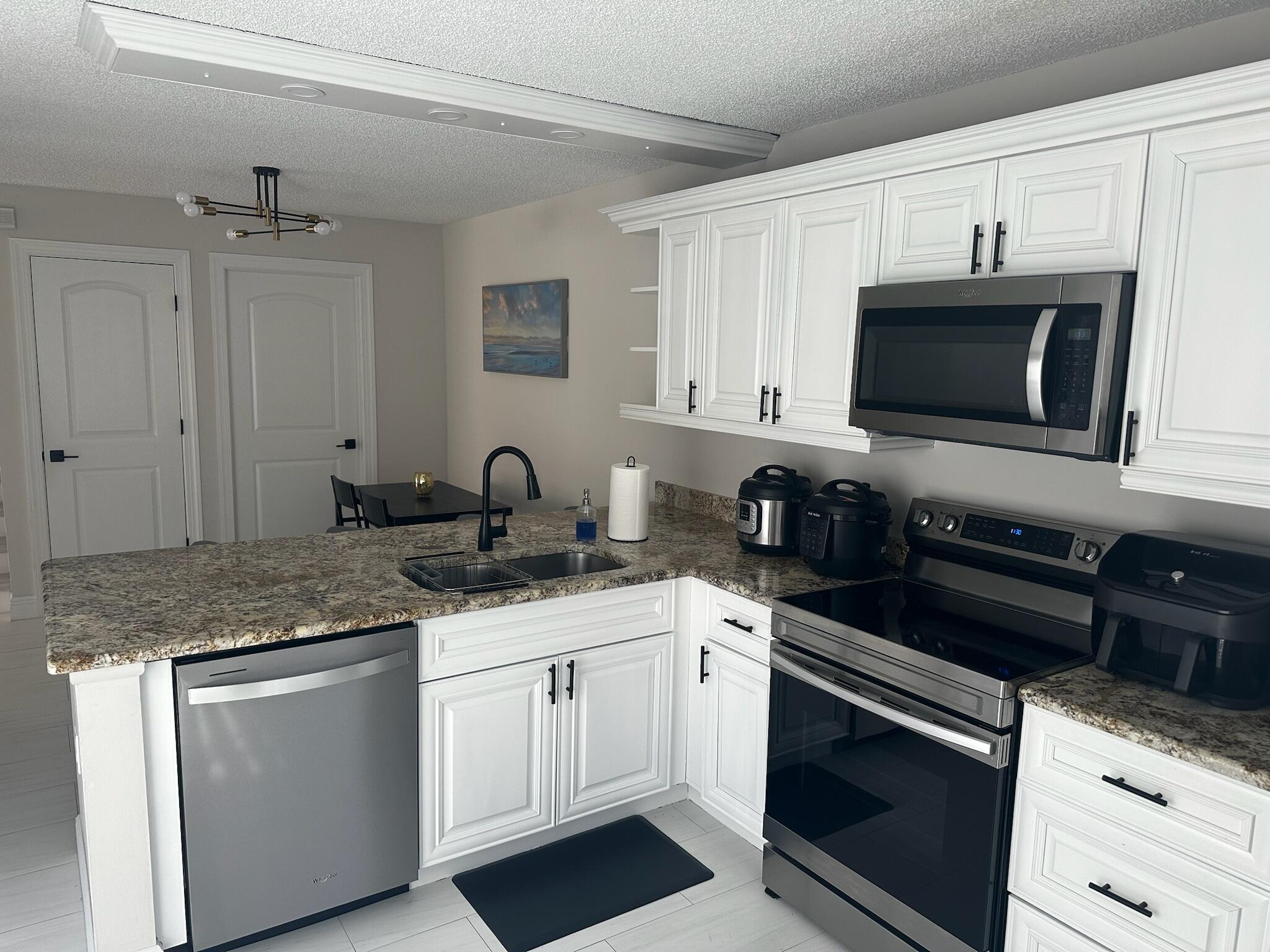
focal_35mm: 24
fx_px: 881
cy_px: 476
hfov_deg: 71.6
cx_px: 635
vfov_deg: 56.8
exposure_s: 1/121
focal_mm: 6.86
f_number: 1.78
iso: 125
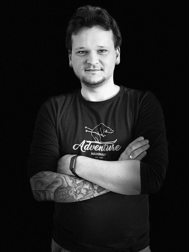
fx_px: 379
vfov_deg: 36.8
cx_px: 94
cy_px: 126
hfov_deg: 28.0
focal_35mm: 52
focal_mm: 6
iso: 320
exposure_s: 1/50
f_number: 2.4
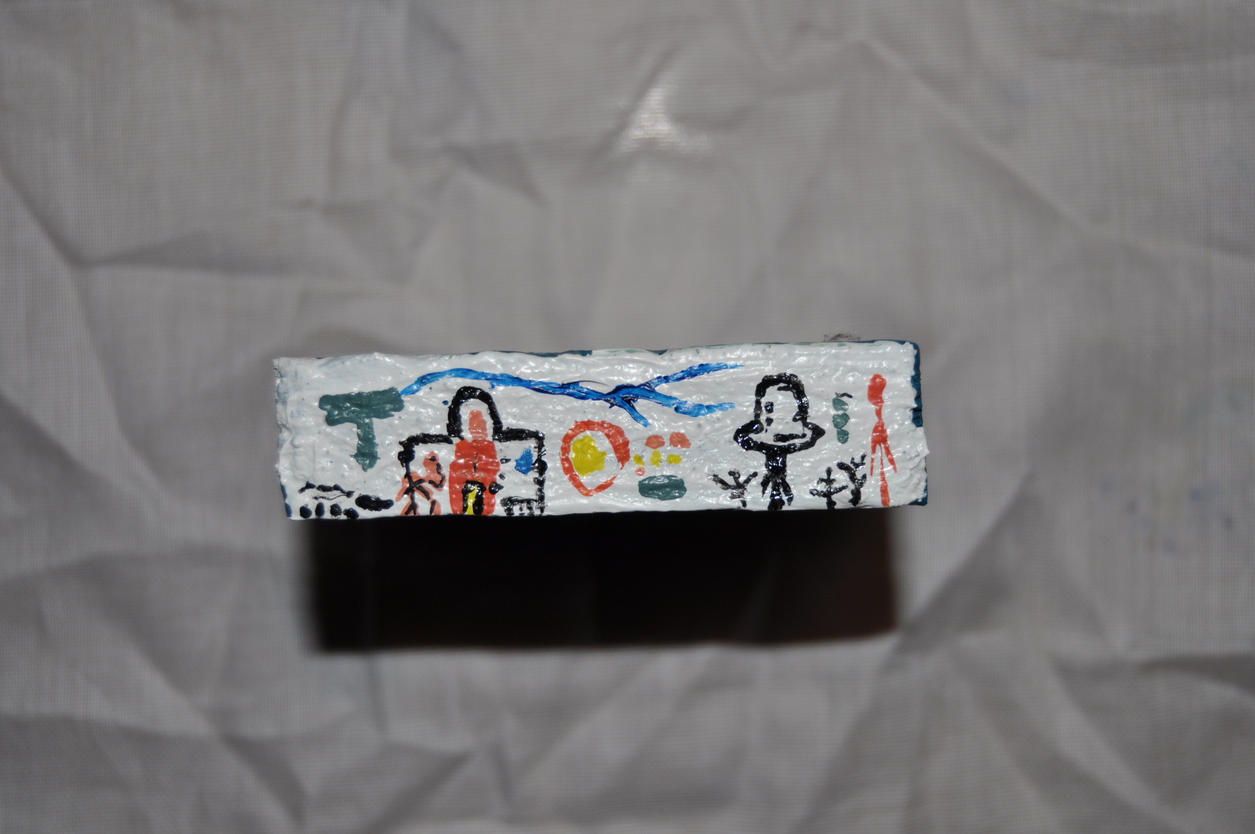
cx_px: 628
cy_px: 417
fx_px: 1985
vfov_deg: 23.7
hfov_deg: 35.1
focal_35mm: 57
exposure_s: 1/60
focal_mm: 38
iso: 200
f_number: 4.8
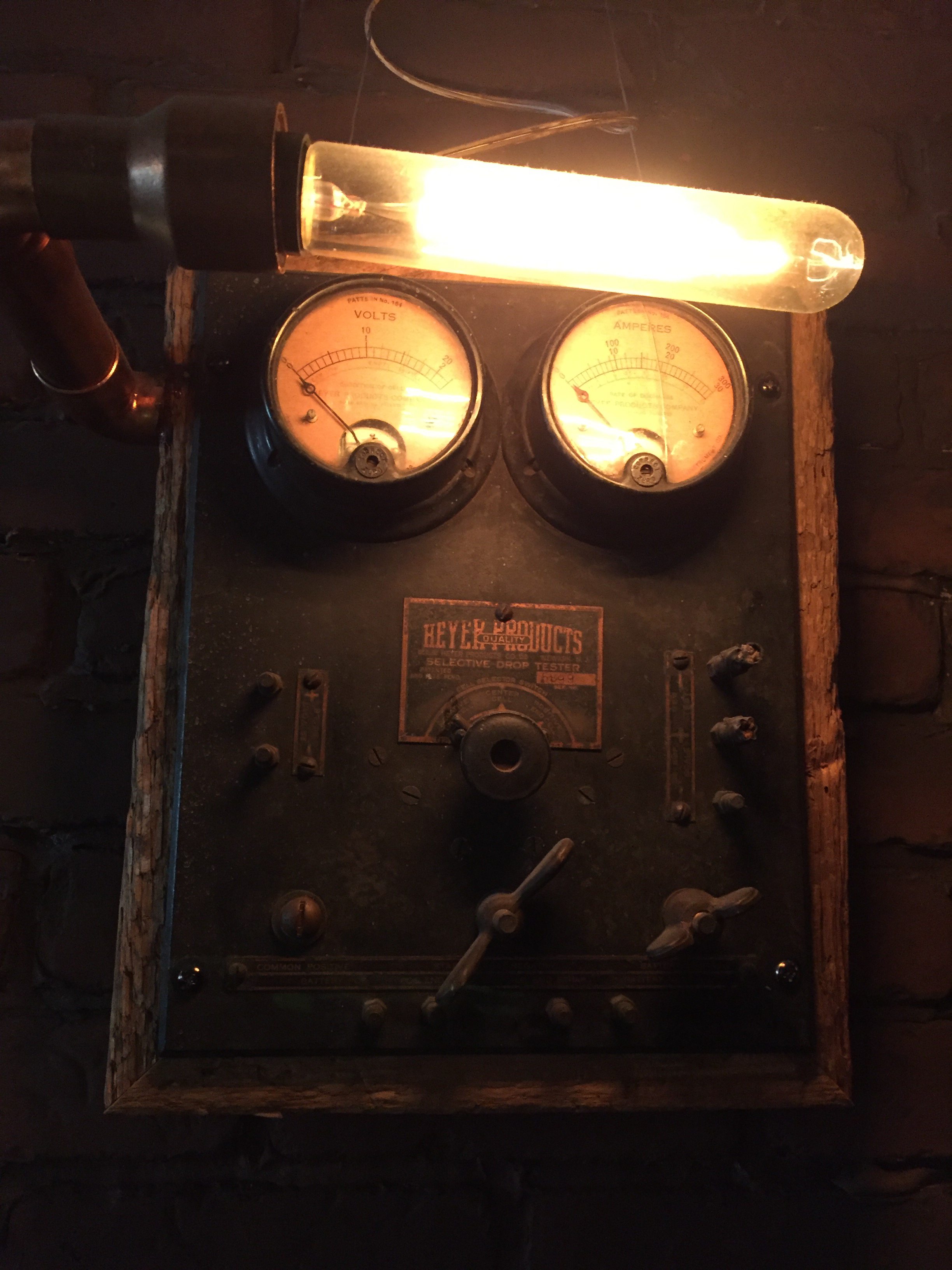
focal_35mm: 29
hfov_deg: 48.2
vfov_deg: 61.7
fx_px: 1063
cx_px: 476
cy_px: 635
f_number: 2.2
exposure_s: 1/20
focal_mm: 4.15
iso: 250
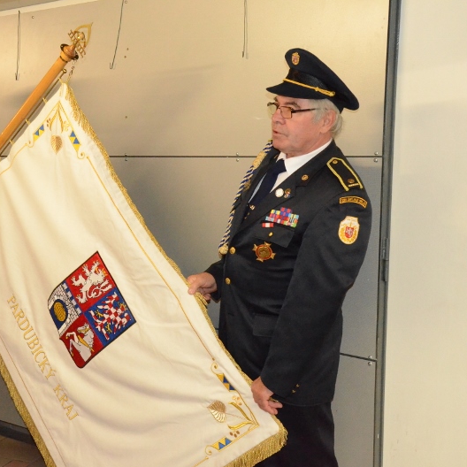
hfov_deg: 31.3
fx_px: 824
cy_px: 234
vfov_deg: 31.6
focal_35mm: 54
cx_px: 141
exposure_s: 1/60
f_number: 8
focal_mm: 28
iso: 6400
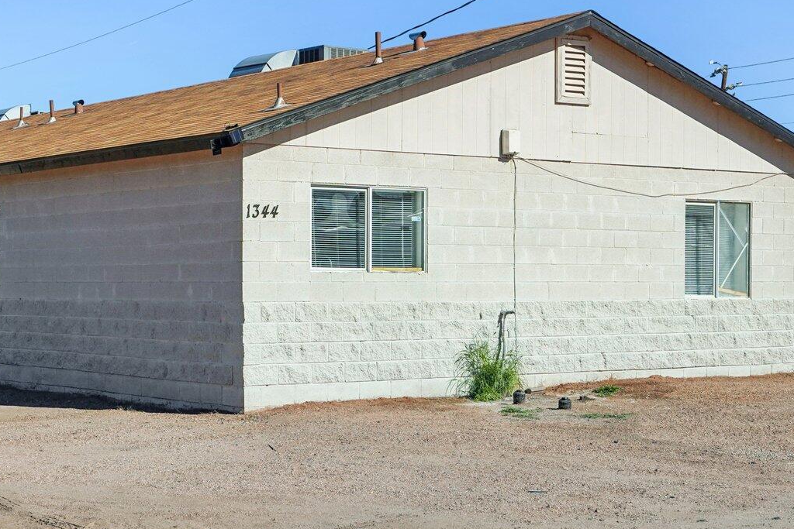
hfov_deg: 29.2
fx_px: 1522
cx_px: 312
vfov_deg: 19.7
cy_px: 222
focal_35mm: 69
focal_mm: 34.5
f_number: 8
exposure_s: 1/2000
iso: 400
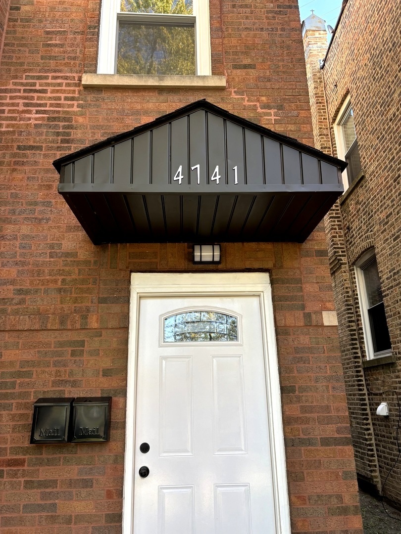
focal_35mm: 26
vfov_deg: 67.3
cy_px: 267
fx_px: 402
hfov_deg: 53.1
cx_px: 200
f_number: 1.6
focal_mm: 5.96
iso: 40
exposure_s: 1/155
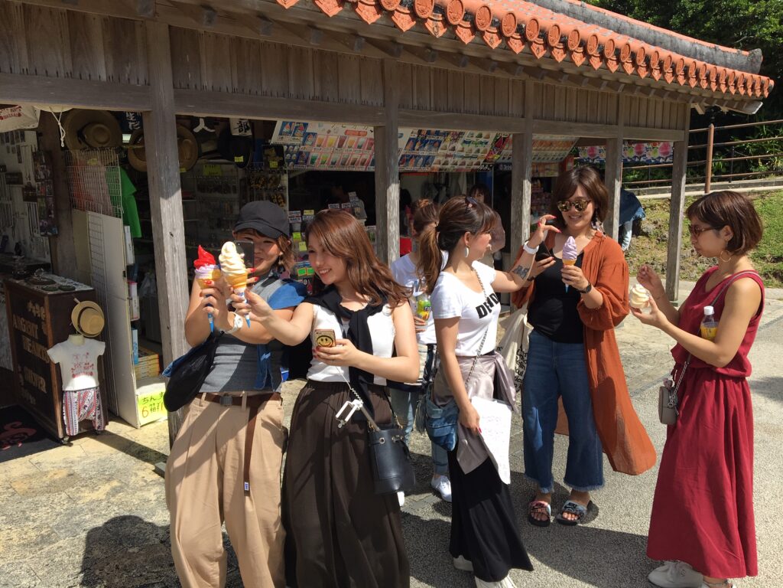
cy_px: 294
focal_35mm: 29
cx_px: 392
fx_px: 656
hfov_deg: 61.7
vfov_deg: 48.2
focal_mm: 4.15
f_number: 2.2
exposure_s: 1/1876
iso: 25
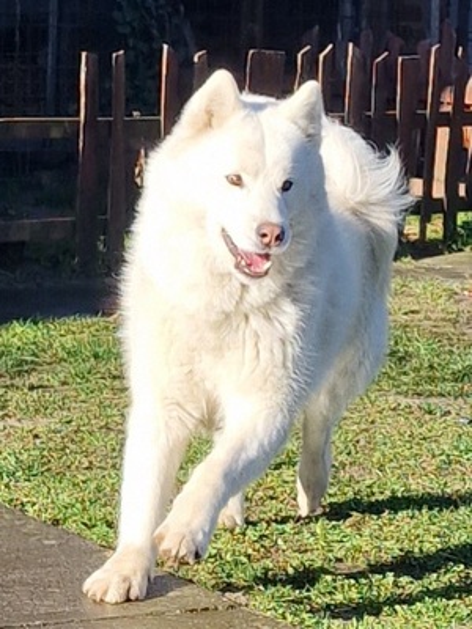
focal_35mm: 23
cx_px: 236
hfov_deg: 58.9
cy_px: 314
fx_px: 418
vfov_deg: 73.9
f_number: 1.8
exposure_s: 1/833
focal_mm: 6.4
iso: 50
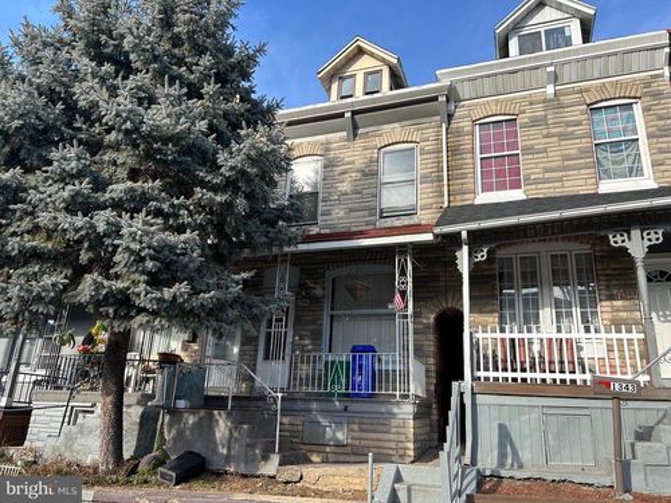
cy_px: 252
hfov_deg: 67.3
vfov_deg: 53.1
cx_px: 336
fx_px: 504
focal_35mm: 26
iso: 50
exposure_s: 1/1488
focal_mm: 5.7
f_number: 1.5
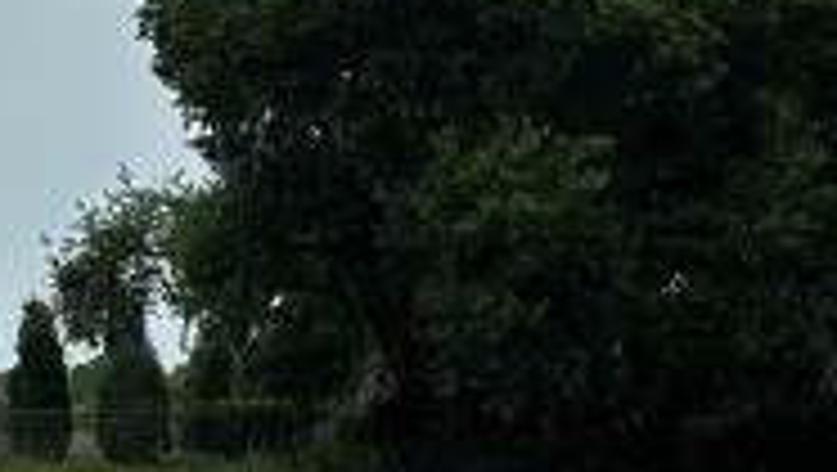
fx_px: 3199
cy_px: 9
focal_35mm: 144
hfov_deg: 14.0
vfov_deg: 8.4
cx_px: -387
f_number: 1.78
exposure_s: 1/4545
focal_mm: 6.86
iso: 80
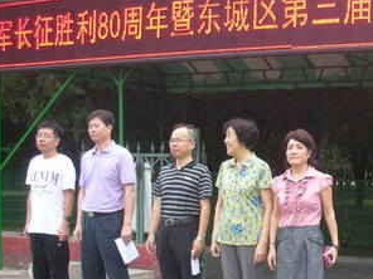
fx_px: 765
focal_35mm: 71
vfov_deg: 20.4
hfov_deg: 26.6
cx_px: 323
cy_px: 231
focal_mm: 5.8
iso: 50
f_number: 2.8
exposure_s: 1/85
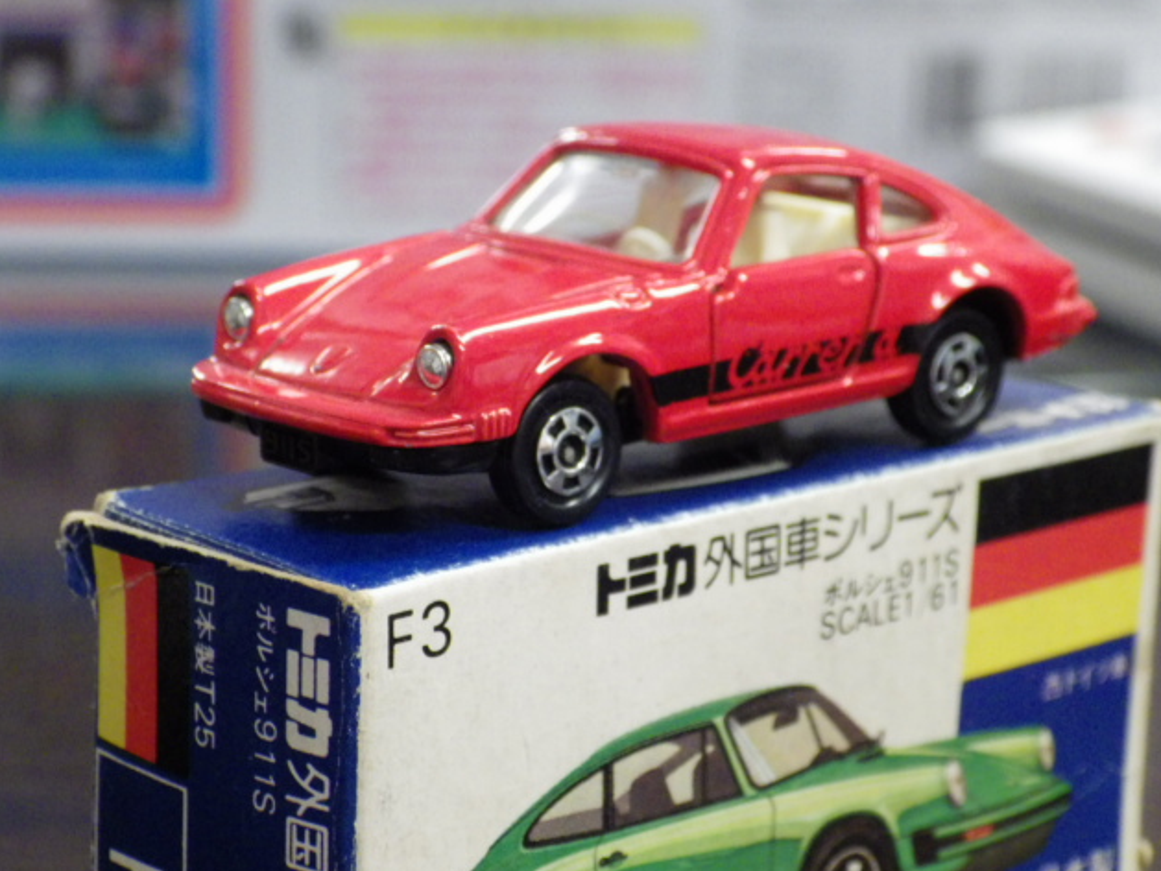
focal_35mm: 121
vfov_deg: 12.3
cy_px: 439
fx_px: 4059
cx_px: 583
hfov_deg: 16.3
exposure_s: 1/30
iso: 1250
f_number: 4.8
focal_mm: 21.3
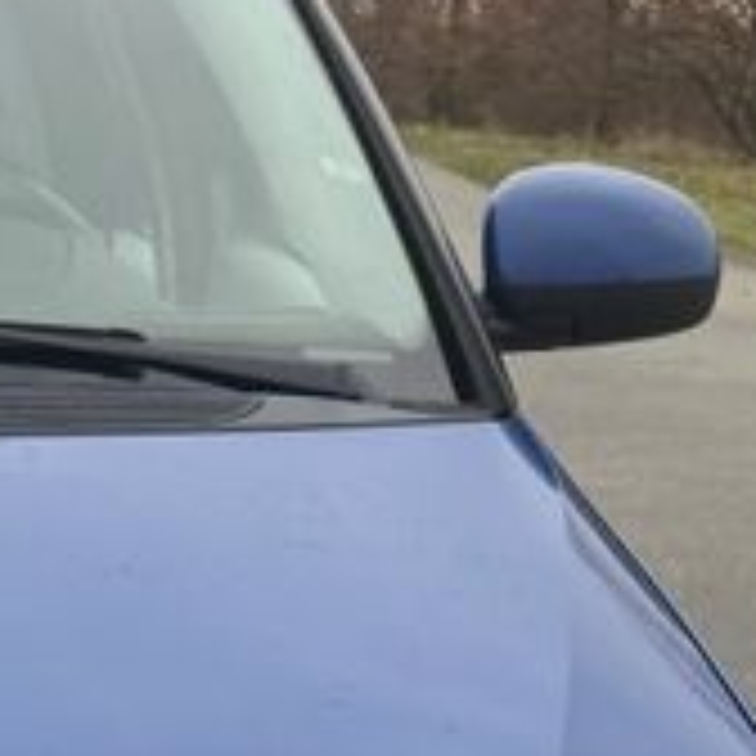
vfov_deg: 13.1
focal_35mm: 129
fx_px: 3187
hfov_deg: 12.9
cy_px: 950
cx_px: -328
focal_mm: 6.76
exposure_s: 1/849
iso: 80
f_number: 1.78
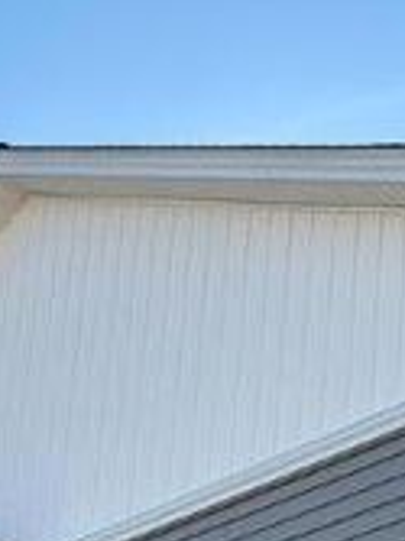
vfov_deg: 16.8
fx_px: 1624
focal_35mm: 104
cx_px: 230
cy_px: 860
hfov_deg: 14.2
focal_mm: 5.96
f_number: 1.6
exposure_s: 1/1901
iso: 50
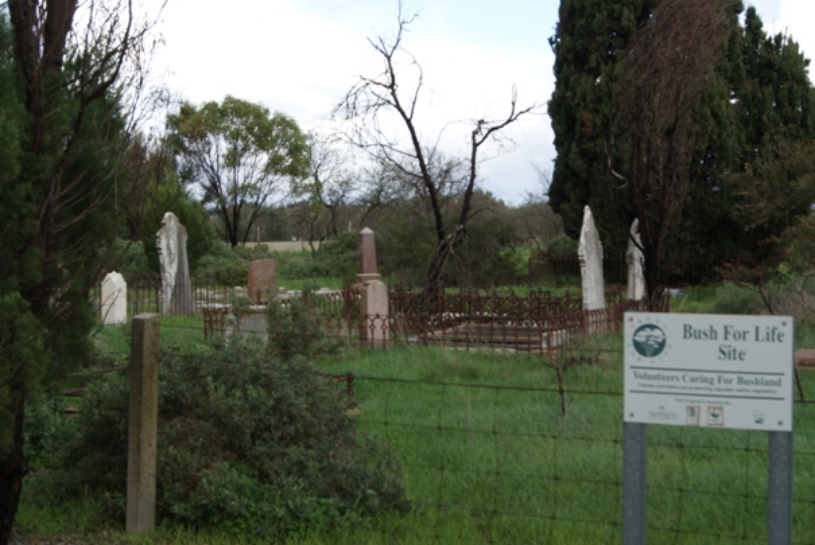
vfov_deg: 24.5
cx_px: 427
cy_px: 264
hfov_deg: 35.9
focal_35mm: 56
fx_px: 1259
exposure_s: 1/80
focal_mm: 35
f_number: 8
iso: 100
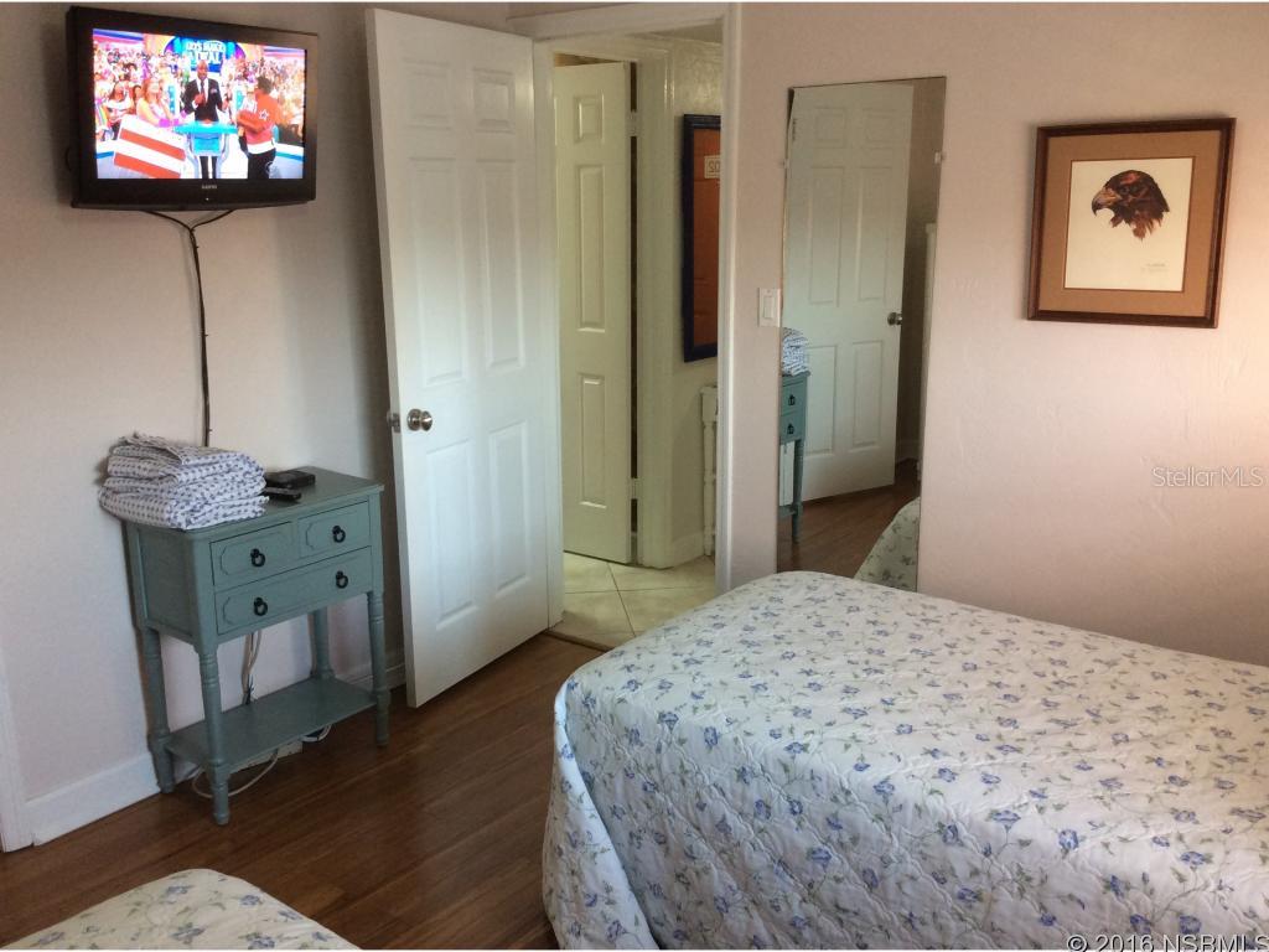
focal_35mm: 32
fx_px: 1173
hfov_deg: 56.8
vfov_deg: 44.2
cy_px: 476
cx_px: 634
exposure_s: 1/24
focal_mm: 3.3
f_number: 2.4
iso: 64
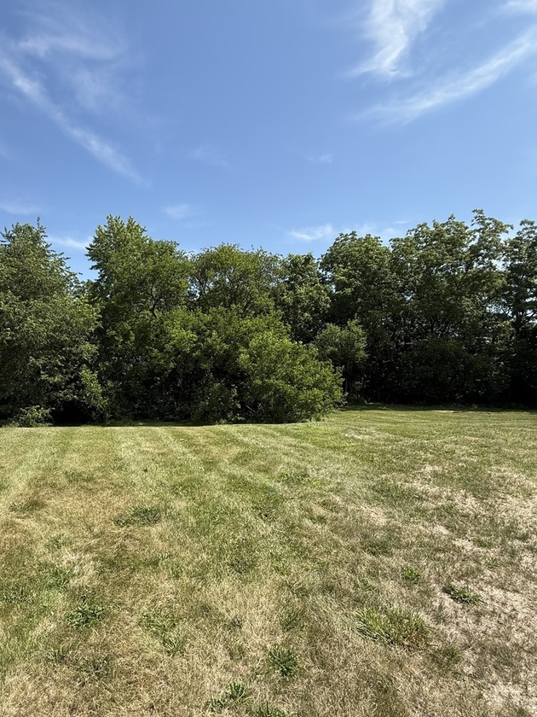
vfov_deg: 87.7
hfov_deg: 70.2
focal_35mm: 18
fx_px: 372
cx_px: 195
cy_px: 377
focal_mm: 2.22
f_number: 2.2
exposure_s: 1/1189
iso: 50
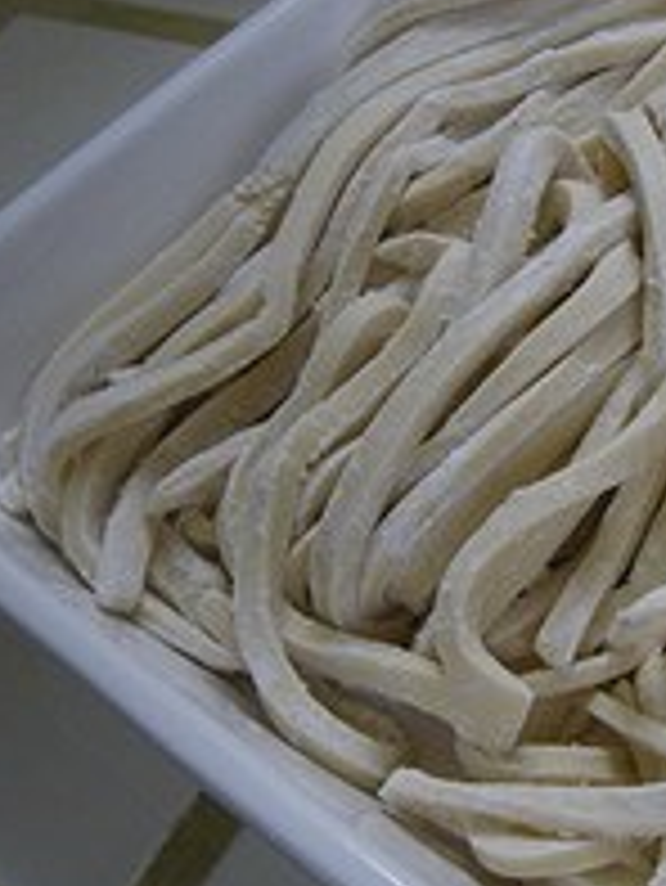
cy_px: 526
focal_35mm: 69
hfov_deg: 20.1
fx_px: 1768
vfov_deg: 28.1
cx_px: 774
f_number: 3.8
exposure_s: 1/50
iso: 320
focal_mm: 6.1
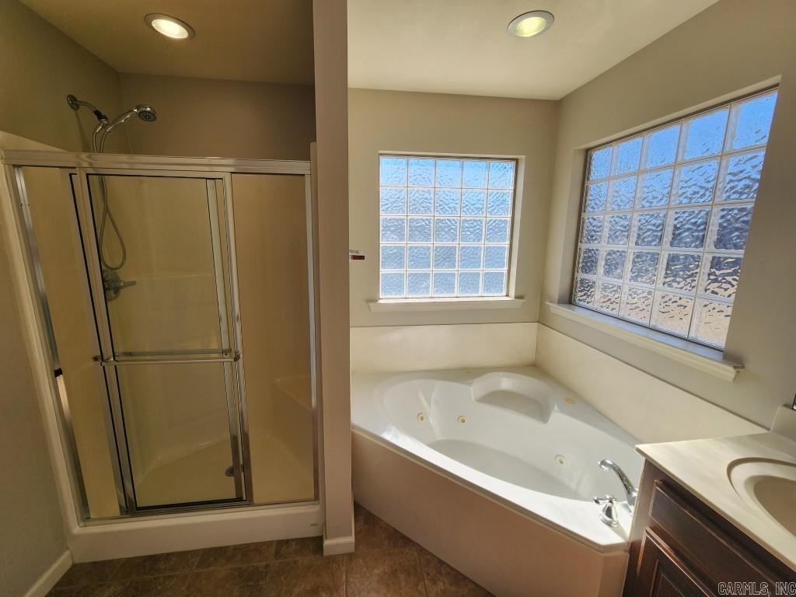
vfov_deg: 89.9
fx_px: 299
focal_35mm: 13
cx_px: 398
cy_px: 298
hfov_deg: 106.2
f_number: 2.2
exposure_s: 1/451
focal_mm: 2.2
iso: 50
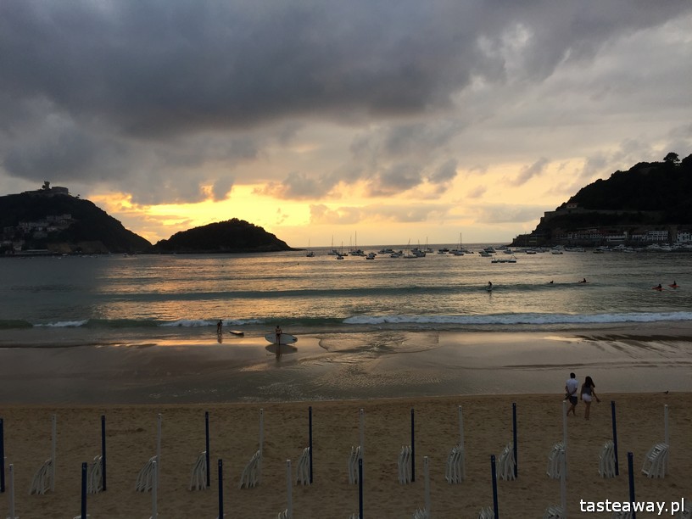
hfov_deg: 61.7
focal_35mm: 29
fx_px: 580
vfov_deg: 48.2
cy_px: 260
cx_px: 346
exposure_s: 1/501
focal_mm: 4.15
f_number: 2.2
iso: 32
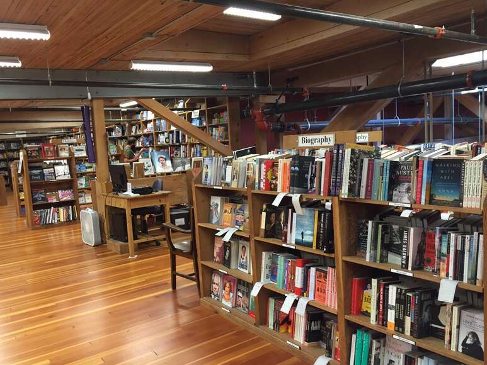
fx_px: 422
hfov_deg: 59.9
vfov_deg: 46.8
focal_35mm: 30
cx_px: 237
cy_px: 186
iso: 80
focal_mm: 4.15
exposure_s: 1/30
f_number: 2.2
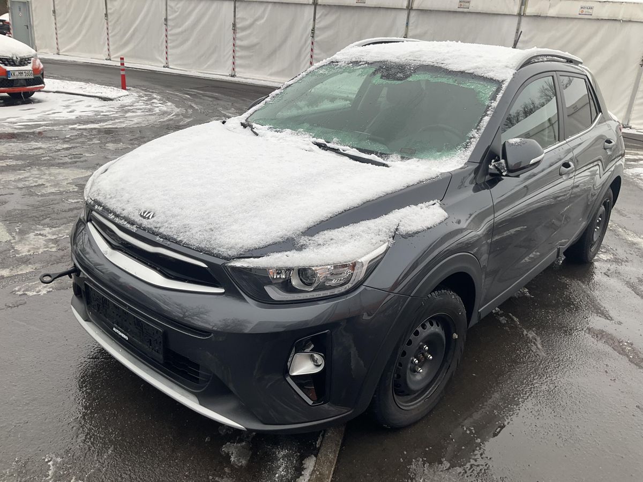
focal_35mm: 29
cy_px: 241
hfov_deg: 61.7
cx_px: 322
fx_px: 539
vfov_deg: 48.2
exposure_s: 1/122
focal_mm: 3
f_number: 1.8
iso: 16
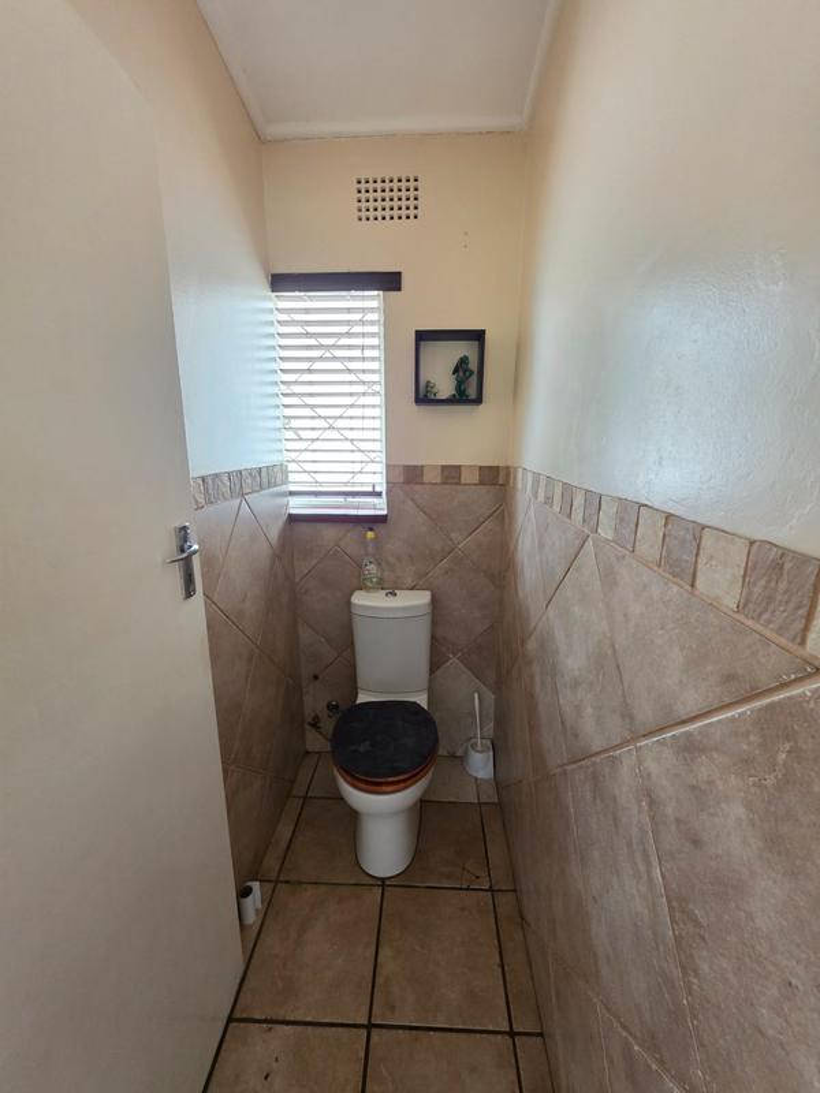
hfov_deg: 89.9
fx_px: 411
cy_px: 546
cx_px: 410
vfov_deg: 106.2
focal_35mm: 13
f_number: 1.9
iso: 400
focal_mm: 2.2
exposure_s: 1/50
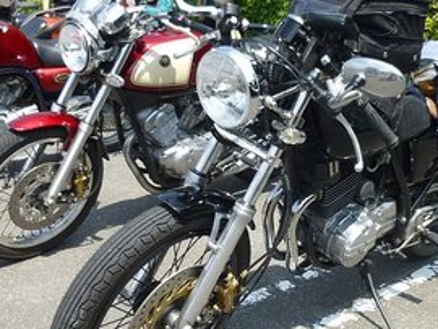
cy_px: 183
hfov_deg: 48.9
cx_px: 305
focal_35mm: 37
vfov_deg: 38.7
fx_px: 469
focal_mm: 4.5
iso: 100
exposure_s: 1/640
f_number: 3.1
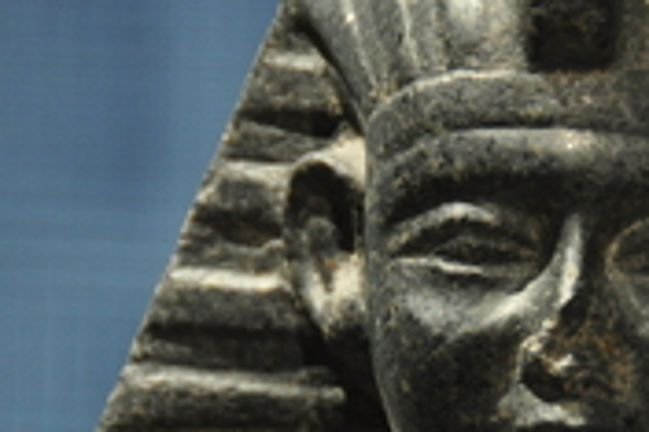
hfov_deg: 4.9
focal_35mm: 420
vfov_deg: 3.3
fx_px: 7564
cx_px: 483
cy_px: 377
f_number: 5.3
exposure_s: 1/40
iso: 1000
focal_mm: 112
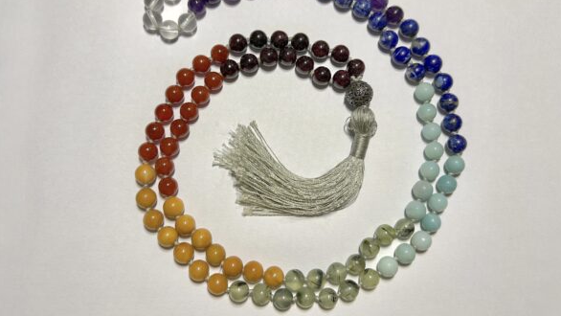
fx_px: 432
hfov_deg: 66.0
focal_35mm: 29
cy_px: 133
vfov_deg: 40.1
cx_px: 284
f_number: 1.5
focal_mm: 5.7
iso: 64
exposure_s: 1/50
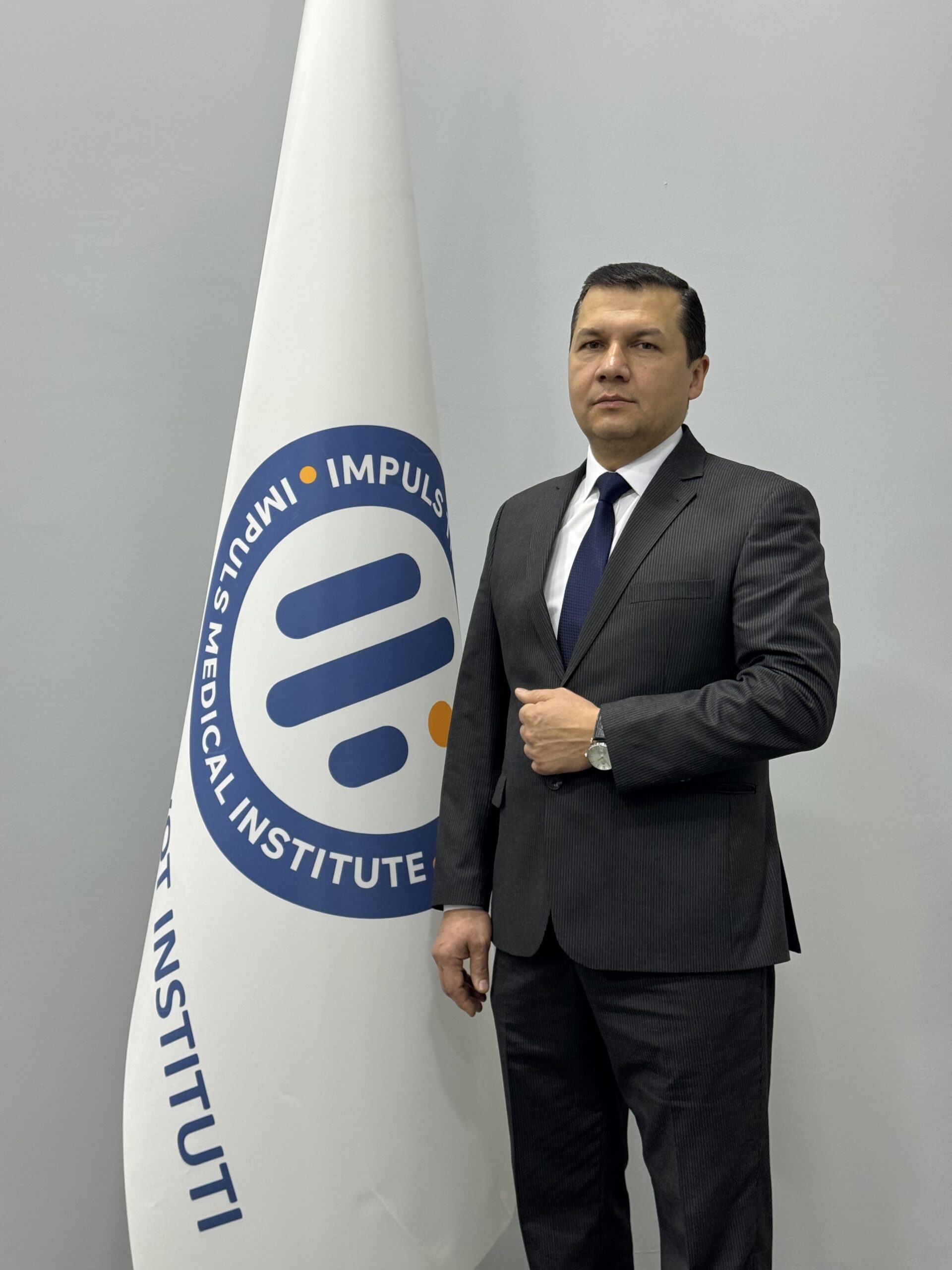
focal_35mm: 48
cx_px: 476
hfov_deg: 30.3
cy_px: 635
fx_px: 1760
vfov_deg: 39.7
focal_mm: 6.76
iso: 125
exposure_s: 1/50
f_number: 1.78
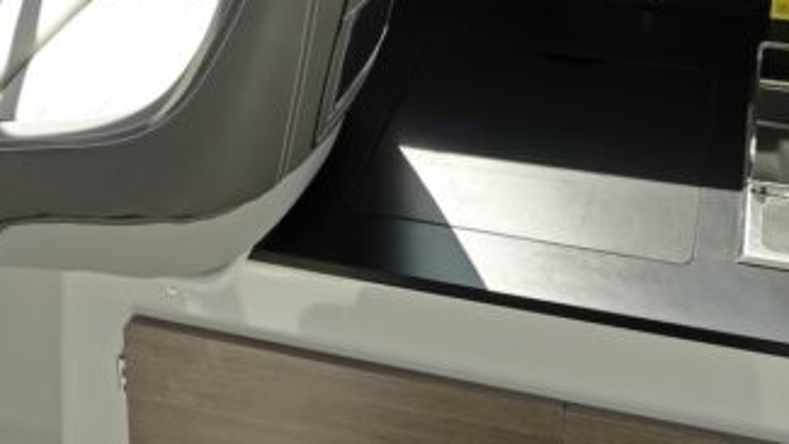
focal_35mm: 66
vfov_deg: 16.6
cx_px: 371
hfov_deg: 31.9
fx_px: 1381
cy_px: -227
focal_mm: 13
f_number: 5.6
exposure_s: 1/100
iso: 200
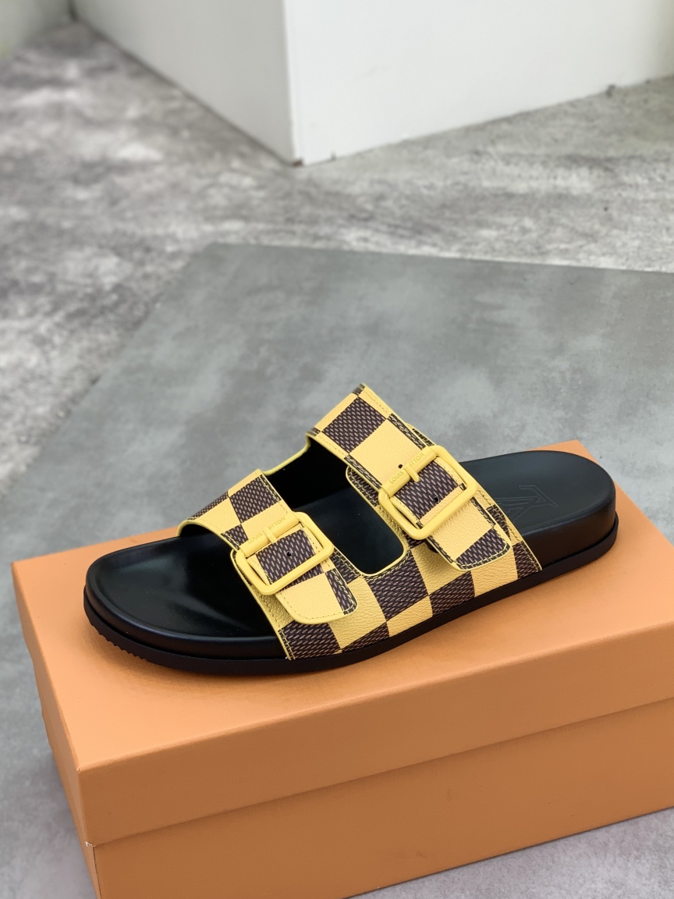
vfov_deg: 29.7
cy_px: 556
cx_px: 350
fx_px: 1687
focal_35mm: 65
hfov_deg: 22.6
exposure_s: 1/100
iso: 25
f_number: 2.4
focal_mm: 6
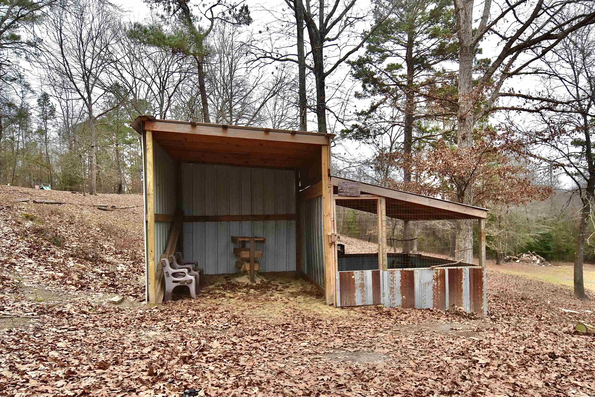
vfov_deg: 50.4
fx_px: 421
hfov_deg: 70.4
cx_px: 298
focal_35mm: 26
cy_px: 198
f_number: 8
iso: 1100
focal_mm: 17
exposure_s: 1/60
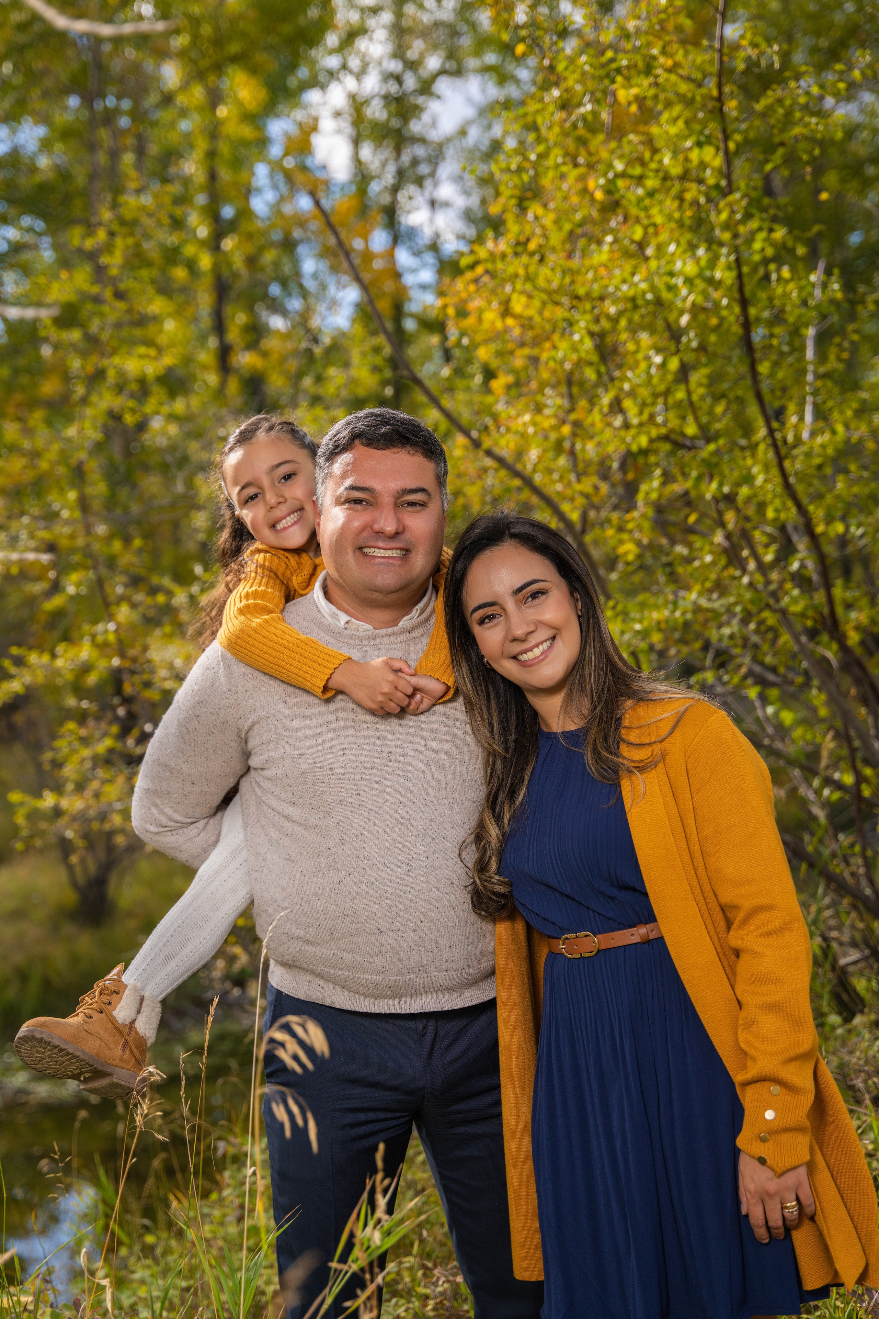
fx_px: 1743
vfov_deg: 41.4
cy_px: 660
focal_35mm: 48
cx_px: 440
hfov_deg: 28.3
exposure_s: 1/1250
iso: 125
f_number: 2.8
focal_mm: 47.6
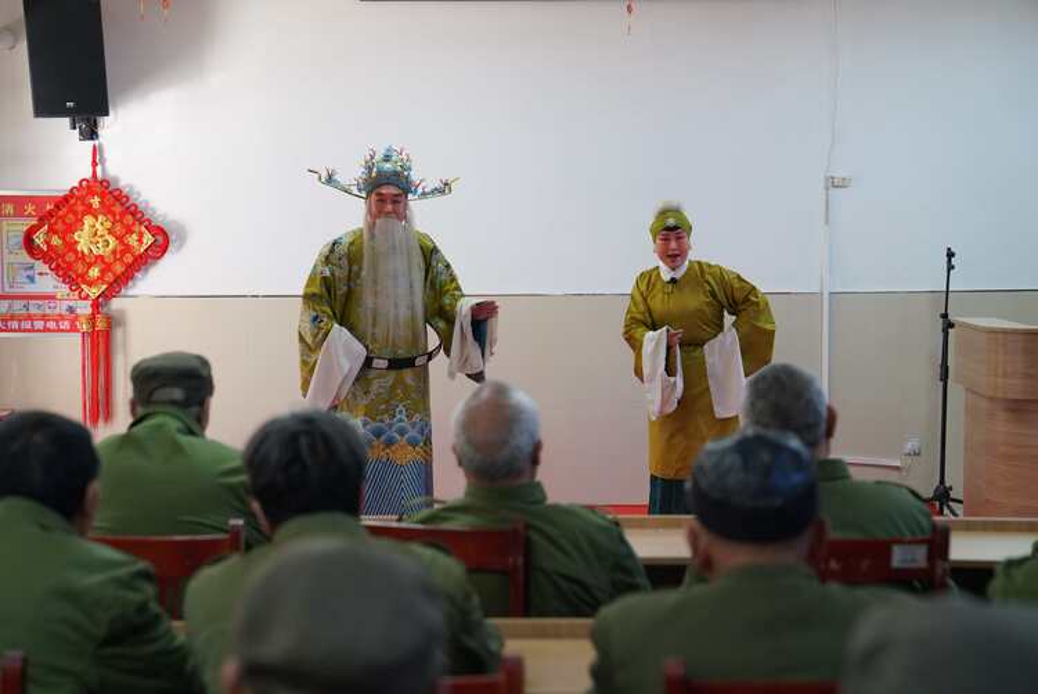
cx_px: 519
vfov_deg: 19.5
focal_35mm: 70
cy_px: 347
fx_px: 2019
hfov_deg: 28.8
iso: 2000
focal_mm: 70
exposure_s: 1/160
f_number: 4
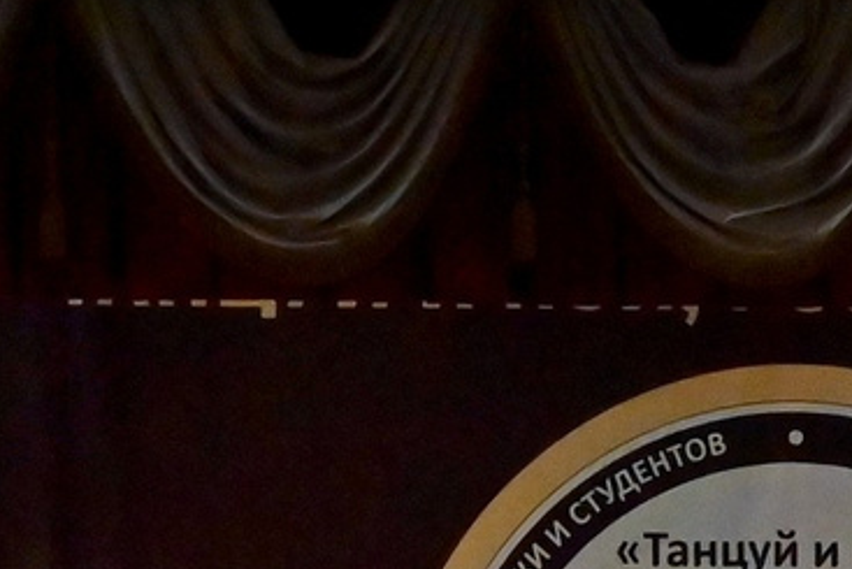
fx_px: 6440
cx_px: 891
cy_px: 1176
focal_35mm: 272
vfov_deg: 5.0
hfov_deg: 7.5
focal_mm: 26
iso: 1600
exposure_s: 1/350
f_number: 5.6
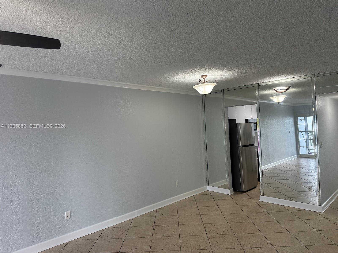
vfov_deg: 56.8
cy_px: 126
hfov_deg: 71.6
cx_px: 169
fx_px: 234
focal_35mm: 24
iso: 125
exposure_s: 1/120
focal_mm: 6.86
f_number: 1.78
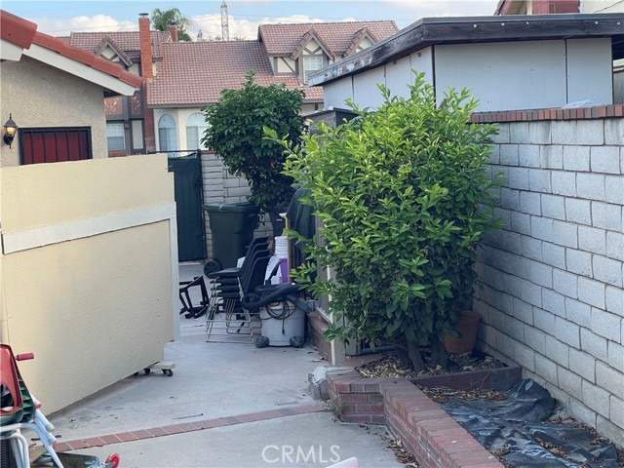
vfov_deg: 22.9
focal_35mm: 64
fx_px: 1154
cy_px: 234
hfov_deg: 30.3
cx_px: 312
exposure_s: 1/159
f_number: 2.2
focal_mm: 7.5
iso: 20
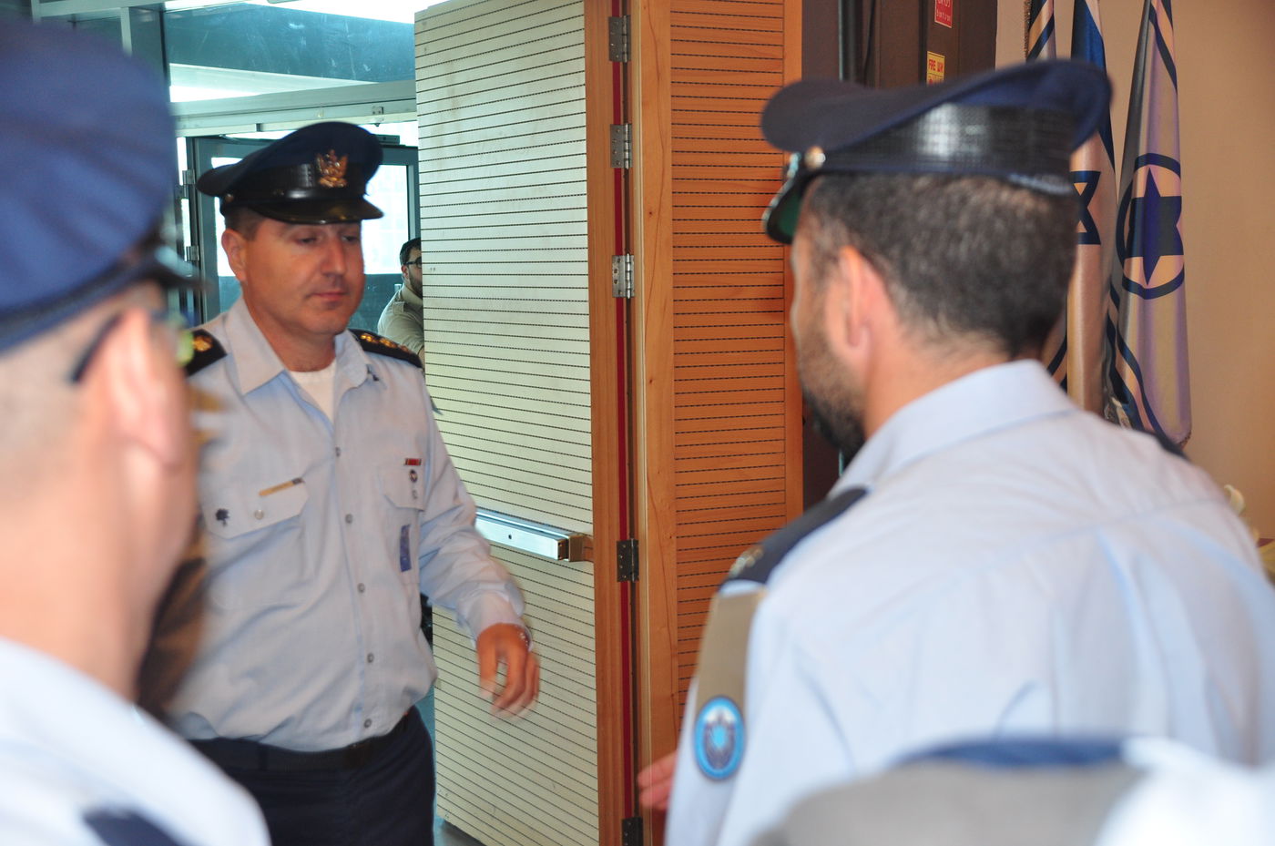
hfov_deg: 41.2
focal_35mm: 48
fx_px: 1697
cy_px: 423
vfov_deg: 28.0
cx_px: 638
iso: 500
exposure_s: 1/80
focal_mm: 32
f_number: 4.2
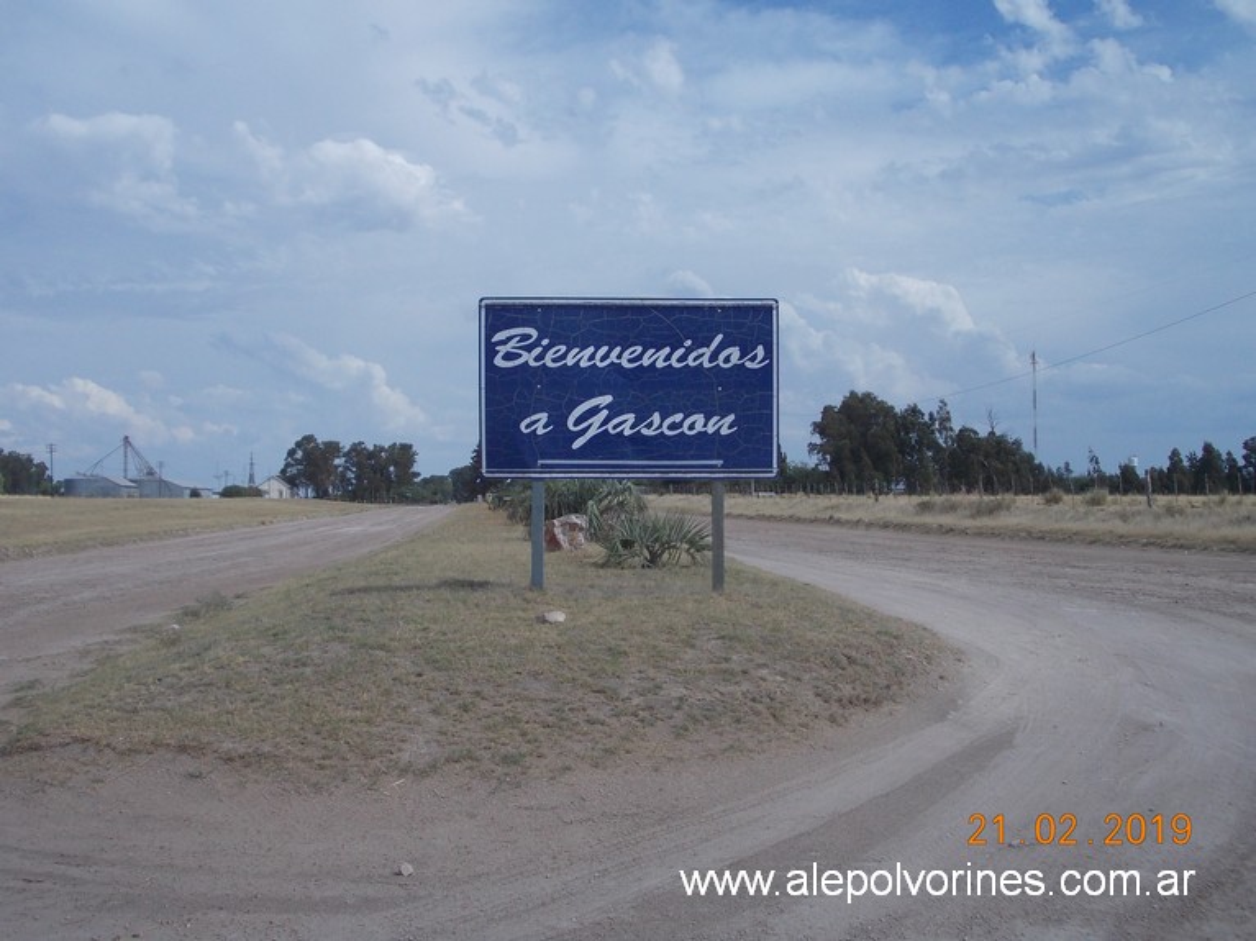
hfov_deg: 43.9
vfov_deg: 33.6
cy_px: 470
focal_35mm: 43
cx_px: 628
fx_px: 1560
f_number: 6.5
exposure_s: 1/500
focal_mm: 6.1
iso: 80
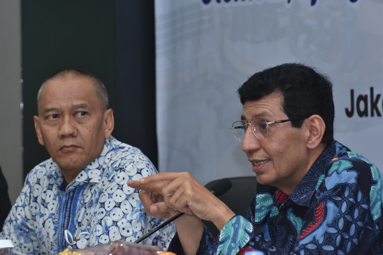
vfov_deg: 4.7
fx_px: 3112
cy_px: 128
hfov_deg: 7.0
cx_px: 192
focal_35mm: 292
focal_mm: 195
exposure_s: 1/80
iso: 1000
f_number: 7.1
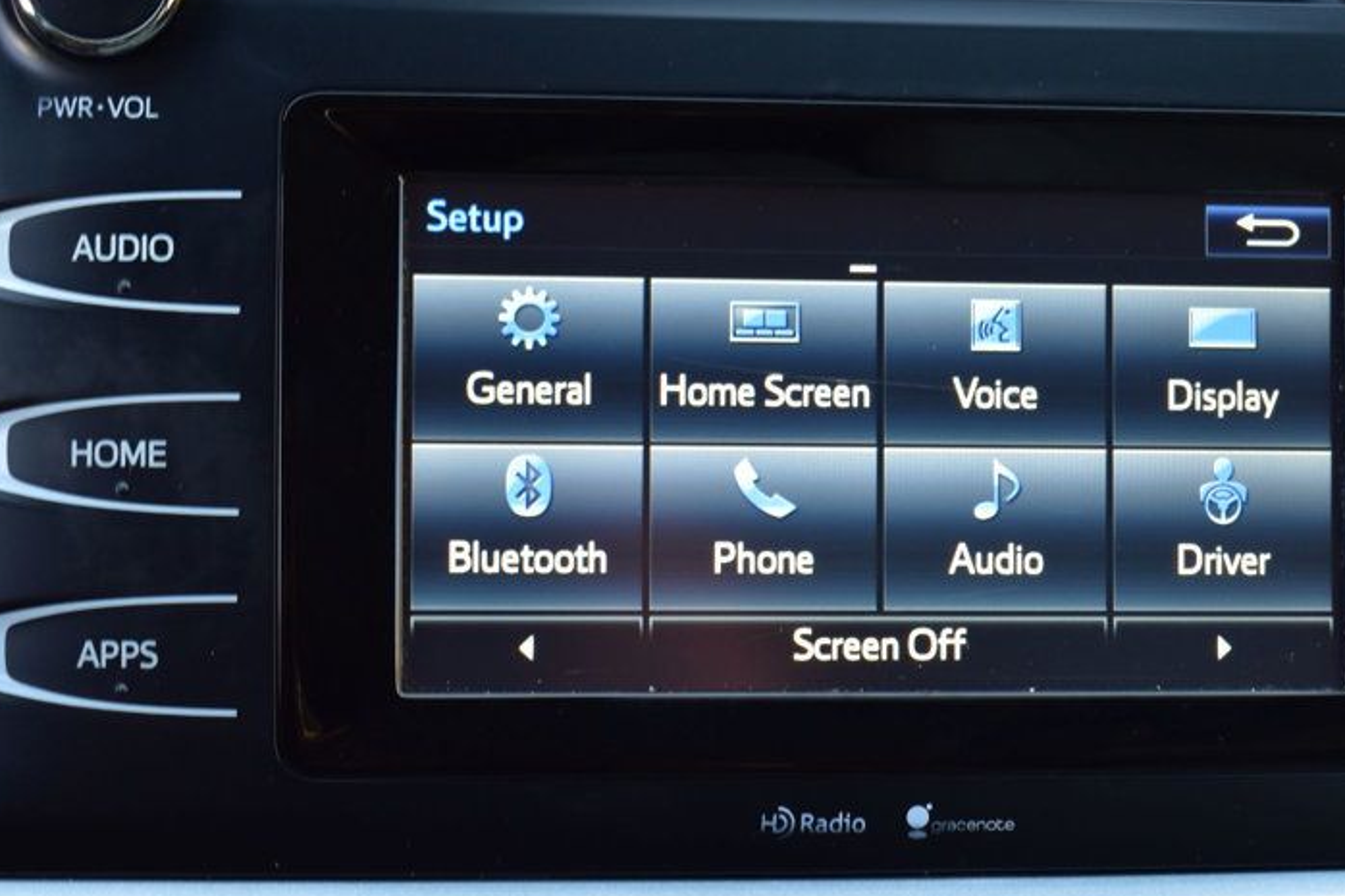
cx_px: 894
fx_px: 3287
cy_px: 441
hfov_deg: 23.0
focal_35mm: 88
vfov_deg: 15.5
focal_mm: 40
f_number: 7.1
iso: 400
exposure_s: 1/30
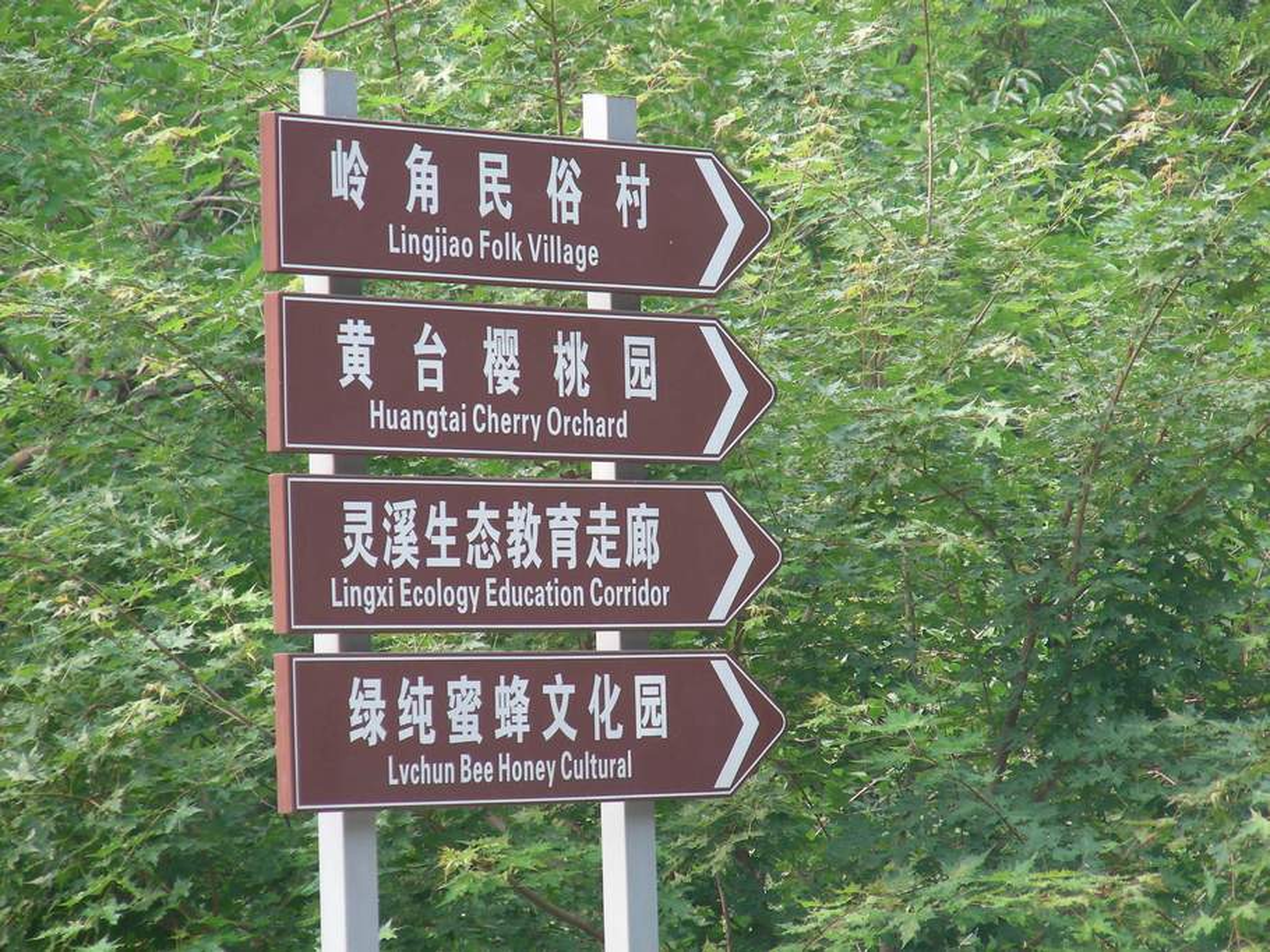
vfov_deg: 5.5
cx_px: 635
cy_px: 476
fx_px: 9867
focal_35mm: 269
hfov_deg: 7.4
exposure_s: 1/97.8
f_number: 3.5
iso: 50
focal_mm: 44.8
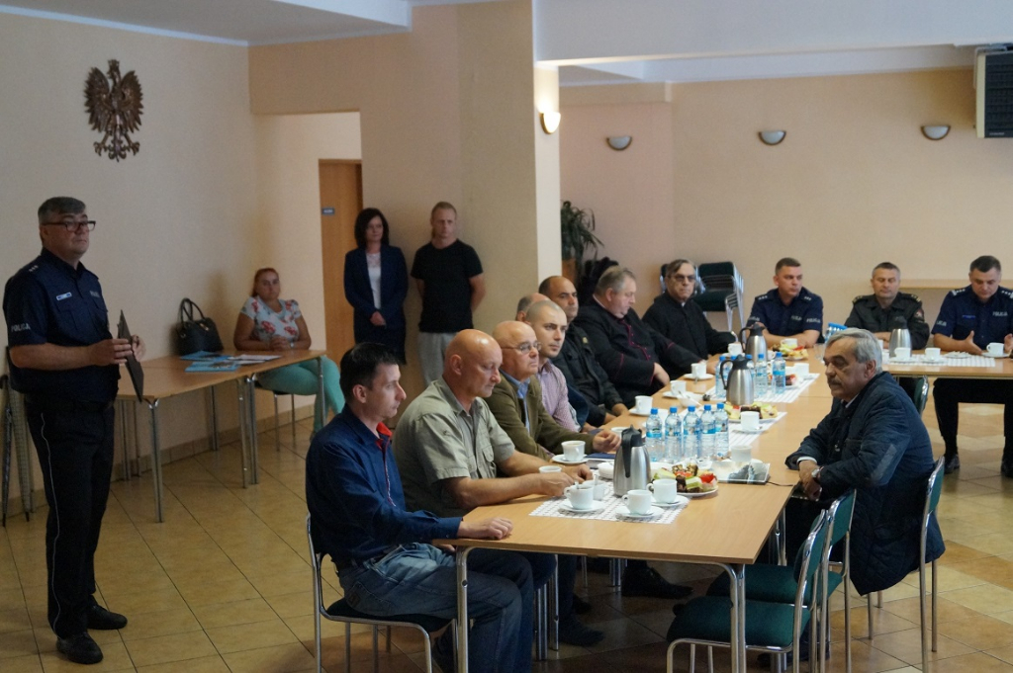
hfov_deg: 43.6
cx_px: 506
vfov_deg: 29.8
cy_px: 336
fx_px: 1265
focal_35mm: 45
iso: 3200
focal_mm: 30
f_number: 4.5
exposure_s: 1/160
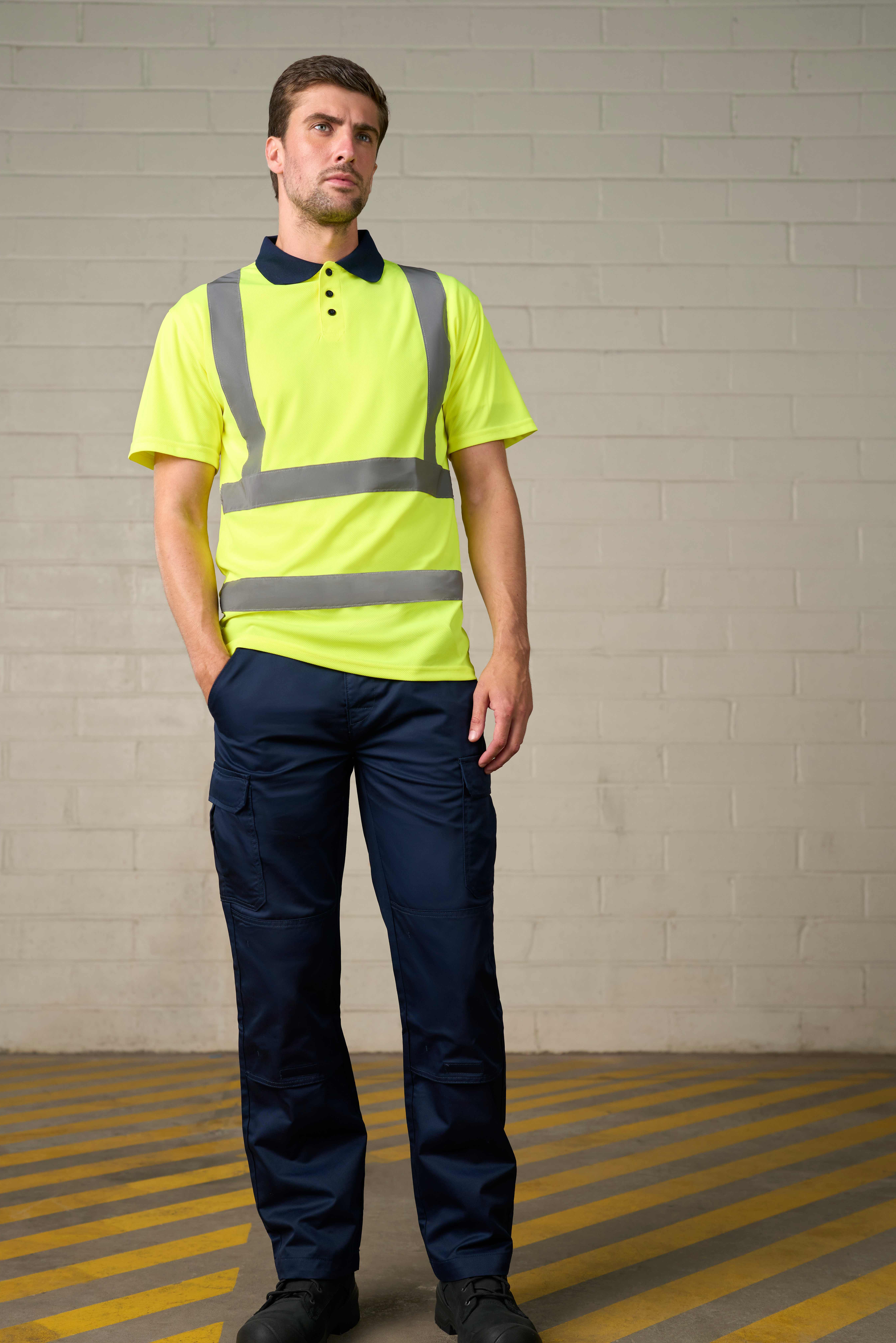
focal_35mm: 41
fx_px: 1530
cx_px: 383
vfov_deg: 47.3
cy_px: 749
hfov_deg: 32.6
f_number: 2.8
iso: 250
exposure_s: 1/160
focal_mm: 35
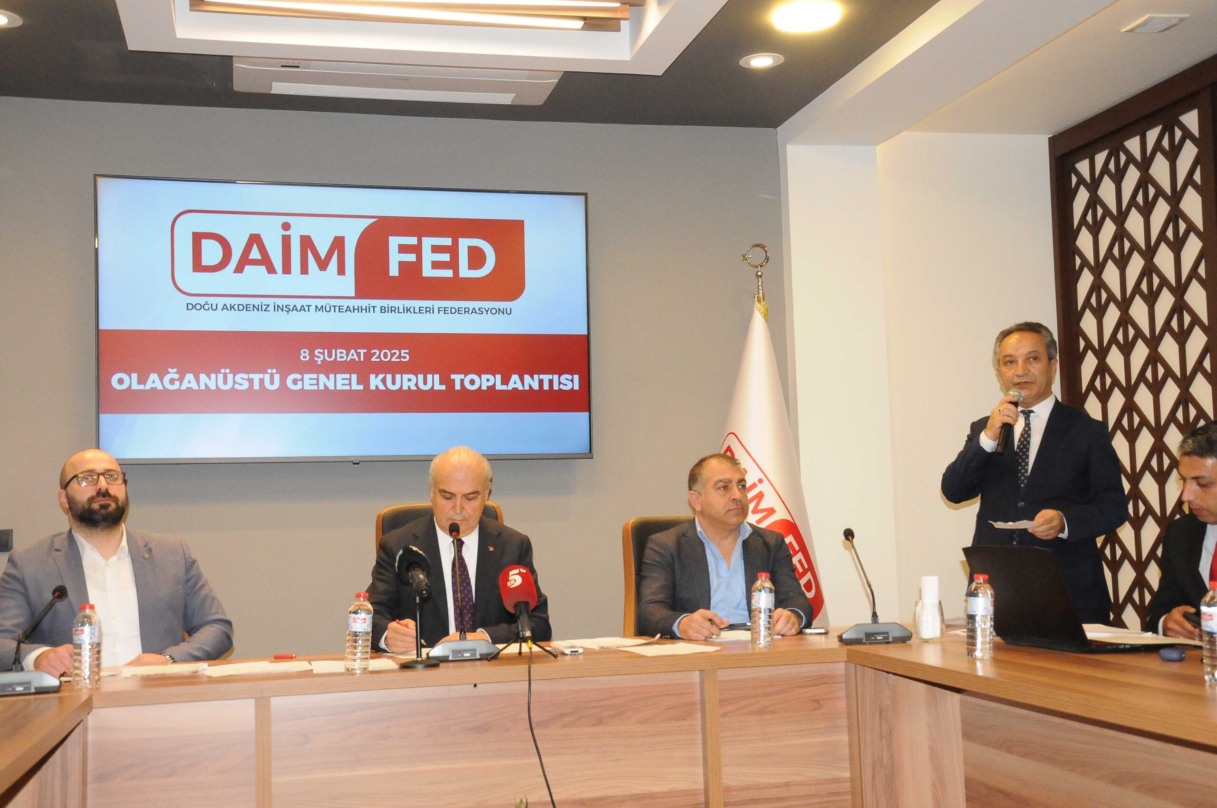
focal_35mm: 45
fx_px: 1519
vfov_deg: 29.8
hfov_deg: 43.7
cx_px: 608
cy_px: 404
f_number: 6.3
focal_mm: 30
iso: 2500
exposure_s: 1/250
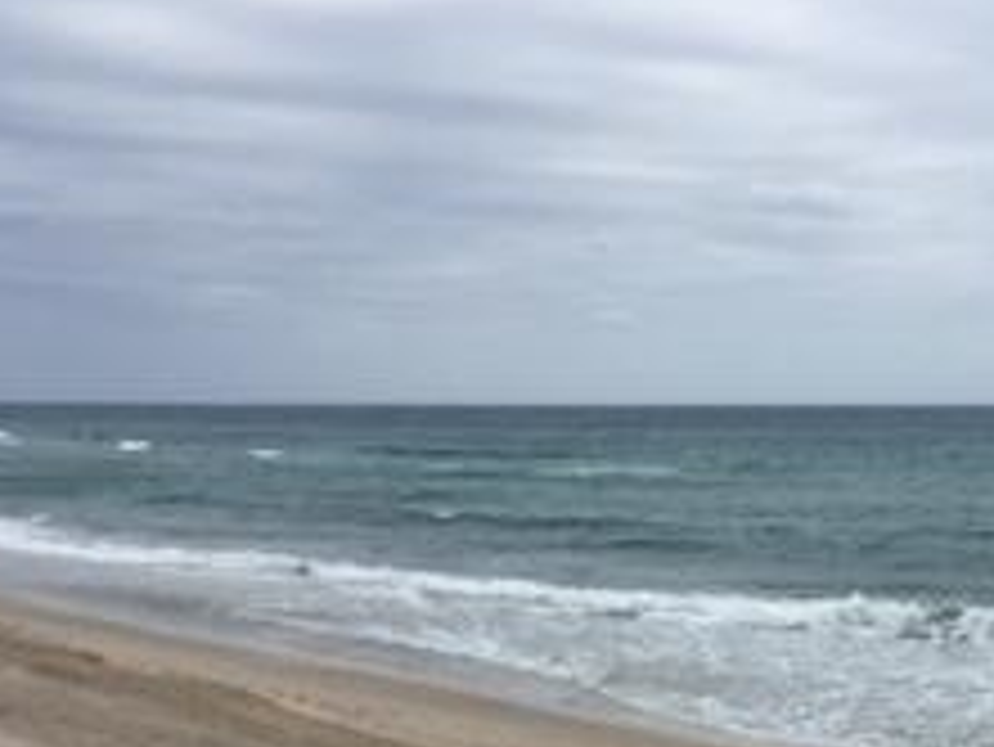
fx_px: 2413
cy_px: 837
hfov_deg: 22.7
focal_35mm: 84
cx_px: 895
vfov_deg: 17.0
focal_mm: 4.15
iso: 32
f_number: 2.2
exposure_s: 1/2083
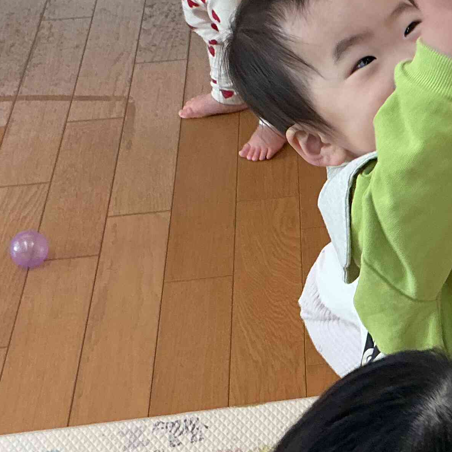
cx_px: 460
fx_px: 1285
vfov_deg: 19.9
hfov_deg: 19.3
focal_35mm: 87
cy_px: 140
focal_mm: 3
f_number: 1.8
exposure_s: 1/60
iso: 64
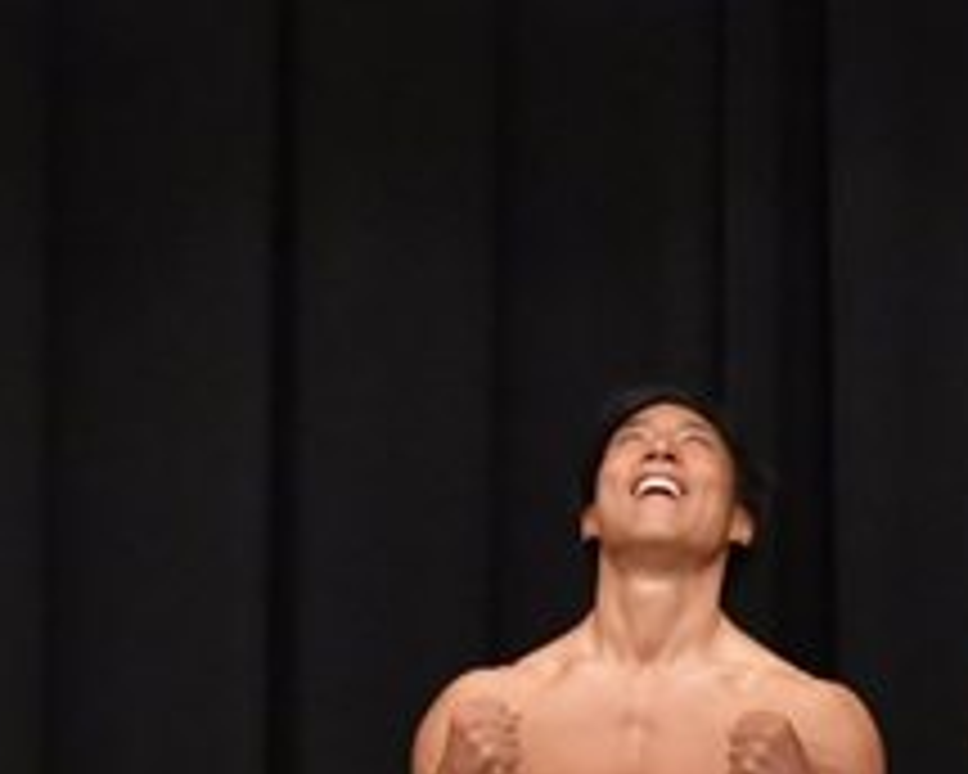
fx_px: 19596
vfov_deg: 2.3
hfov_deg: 2.8
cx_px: 619
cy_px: 1080
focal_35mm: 684
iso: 6400
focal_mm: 135
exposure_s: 1/400
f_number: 5.6
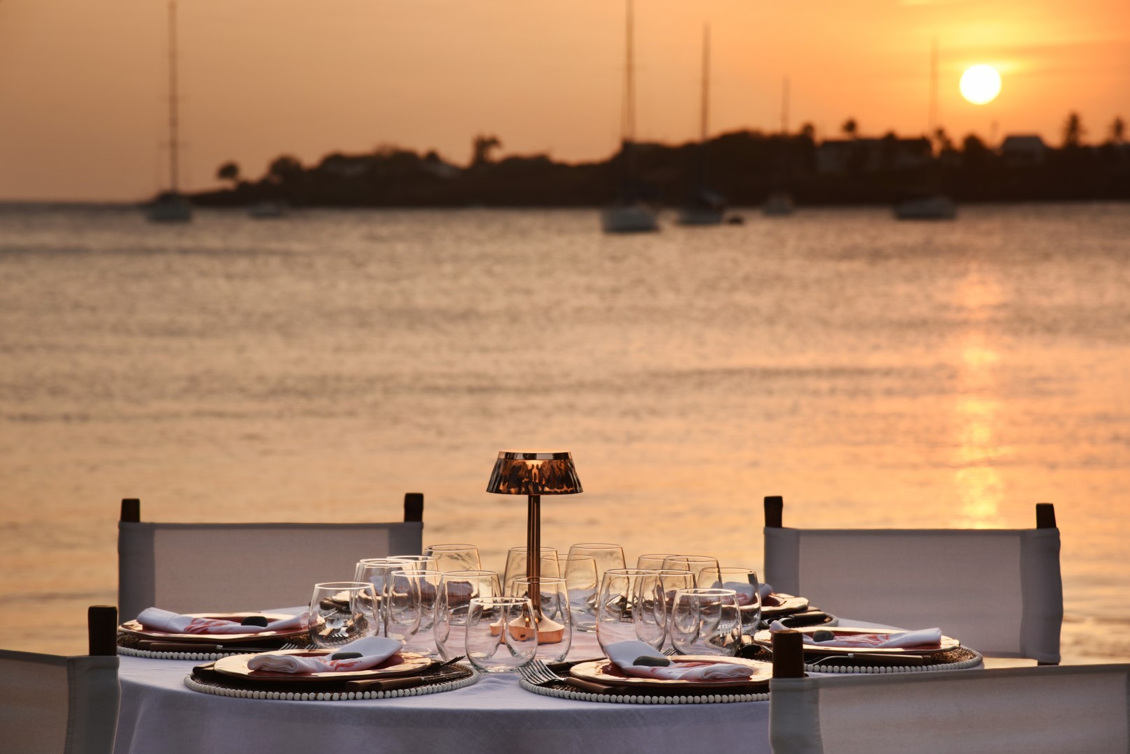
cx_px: 565
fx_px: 3454
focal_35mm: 110
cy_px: 377
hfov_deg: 18.6
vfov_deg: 12.5
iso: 320
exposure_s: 1/80
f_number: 8
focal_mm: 110
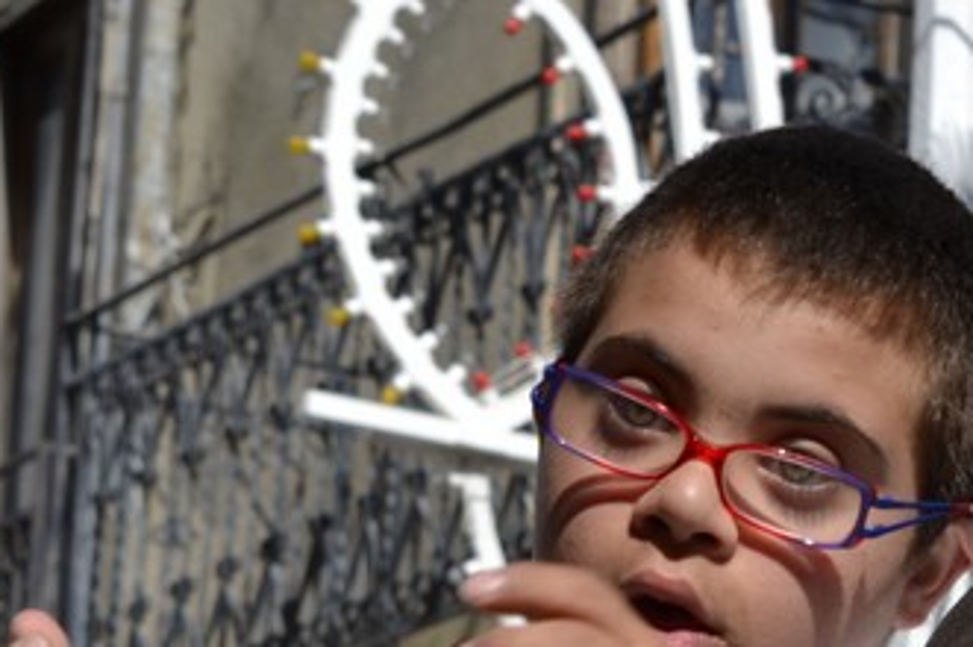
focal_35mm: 256
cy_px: 719
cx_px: 620
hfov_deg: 8.1
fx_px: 6900
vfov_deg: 5.3
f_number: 8
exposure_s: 1/250
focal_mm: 55
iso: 100
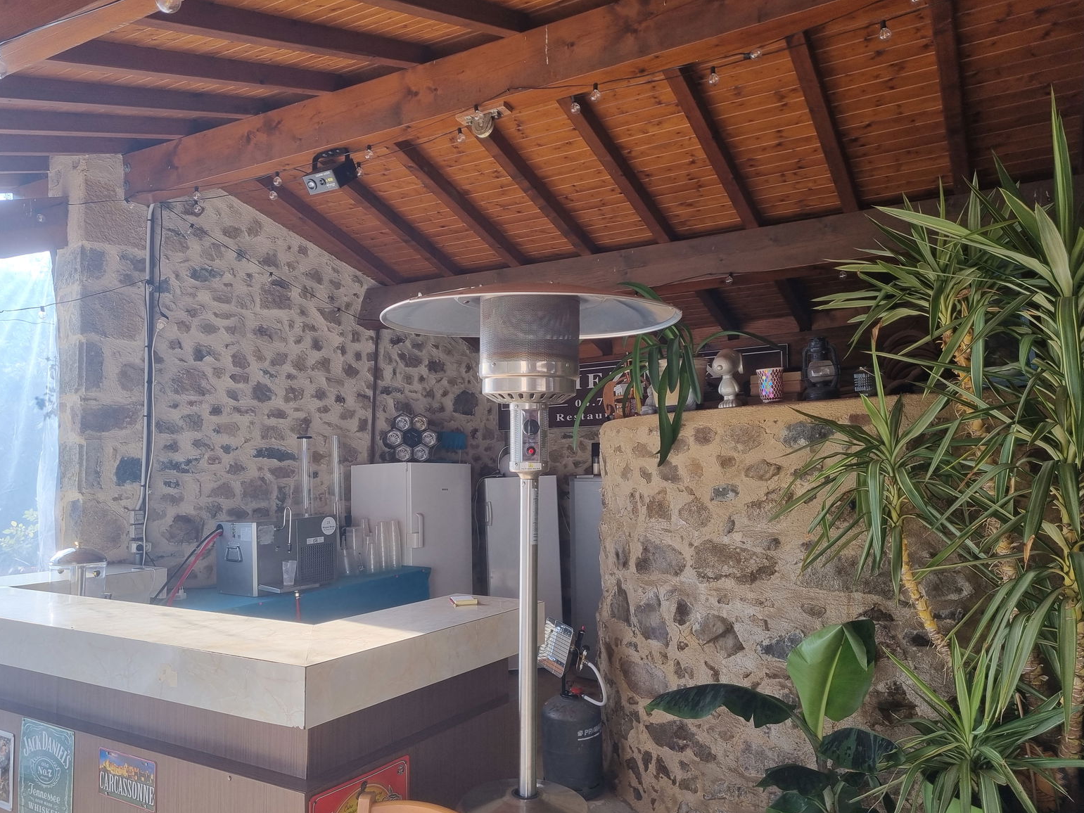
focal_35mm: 27
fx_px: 846
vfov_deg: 51.4
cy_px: 416
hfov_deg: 65.3
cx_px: 526
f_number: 1.8
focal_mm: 5.4
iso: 50
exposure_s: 1/352
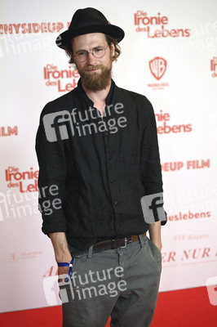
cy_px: 164
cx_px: 108
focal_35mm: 75
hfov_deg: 18.2
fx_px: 679
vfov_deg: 27.0
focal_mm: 75
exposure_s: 1/125
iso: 320
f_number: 2.8
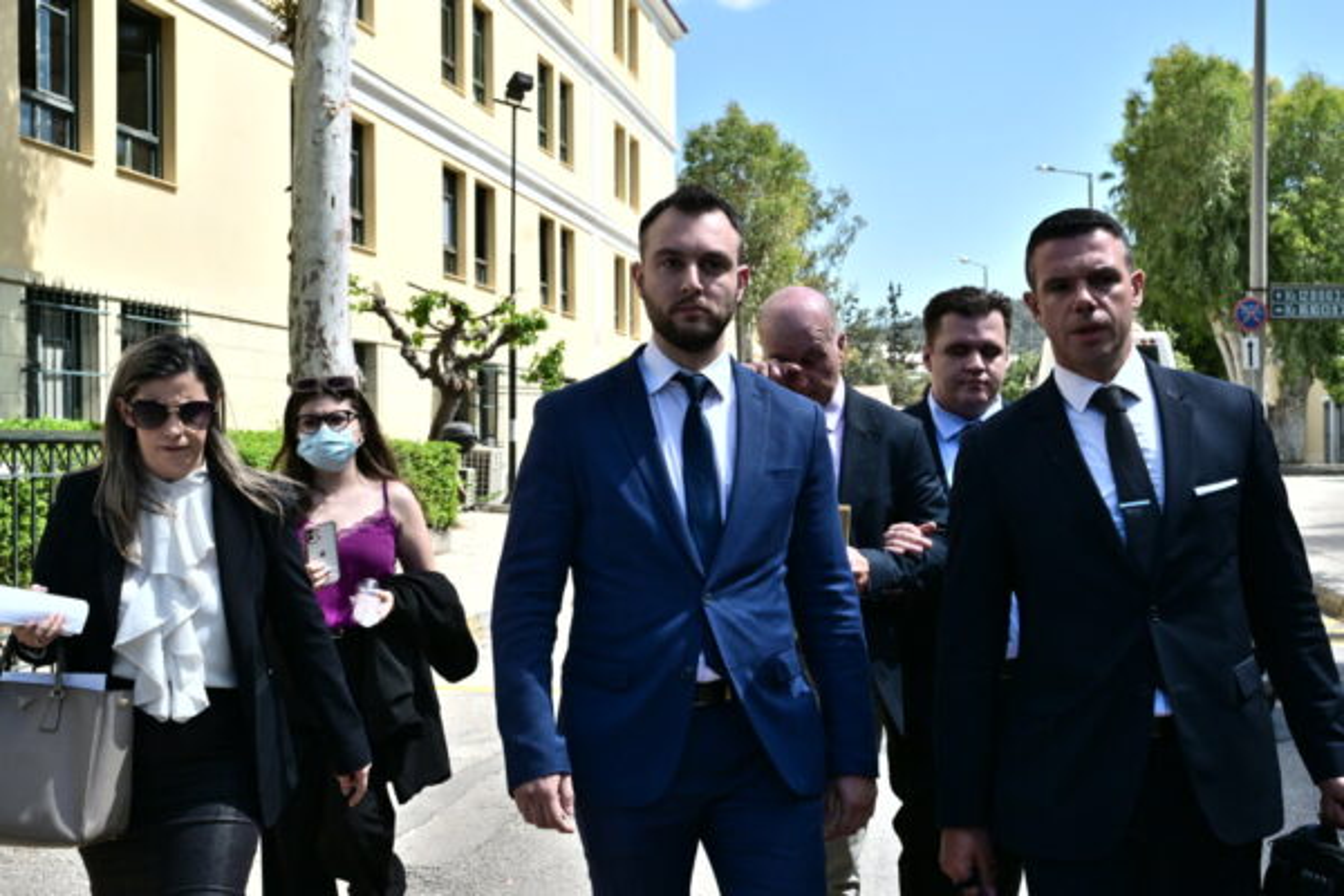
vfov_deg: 31.9
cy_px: 448
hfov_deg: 46.4
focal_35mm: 42
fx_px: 1568
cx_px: 672
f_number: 7.1
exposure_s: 1/1000
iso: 400
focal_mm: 28
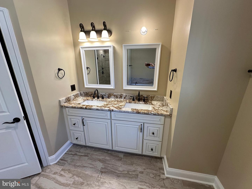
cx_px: 126
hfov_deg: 102.1
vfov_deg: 85.7
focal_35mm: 14
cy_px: 94
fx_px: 102
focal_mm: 2.22
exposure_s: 1/120
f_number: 2.2
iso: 160
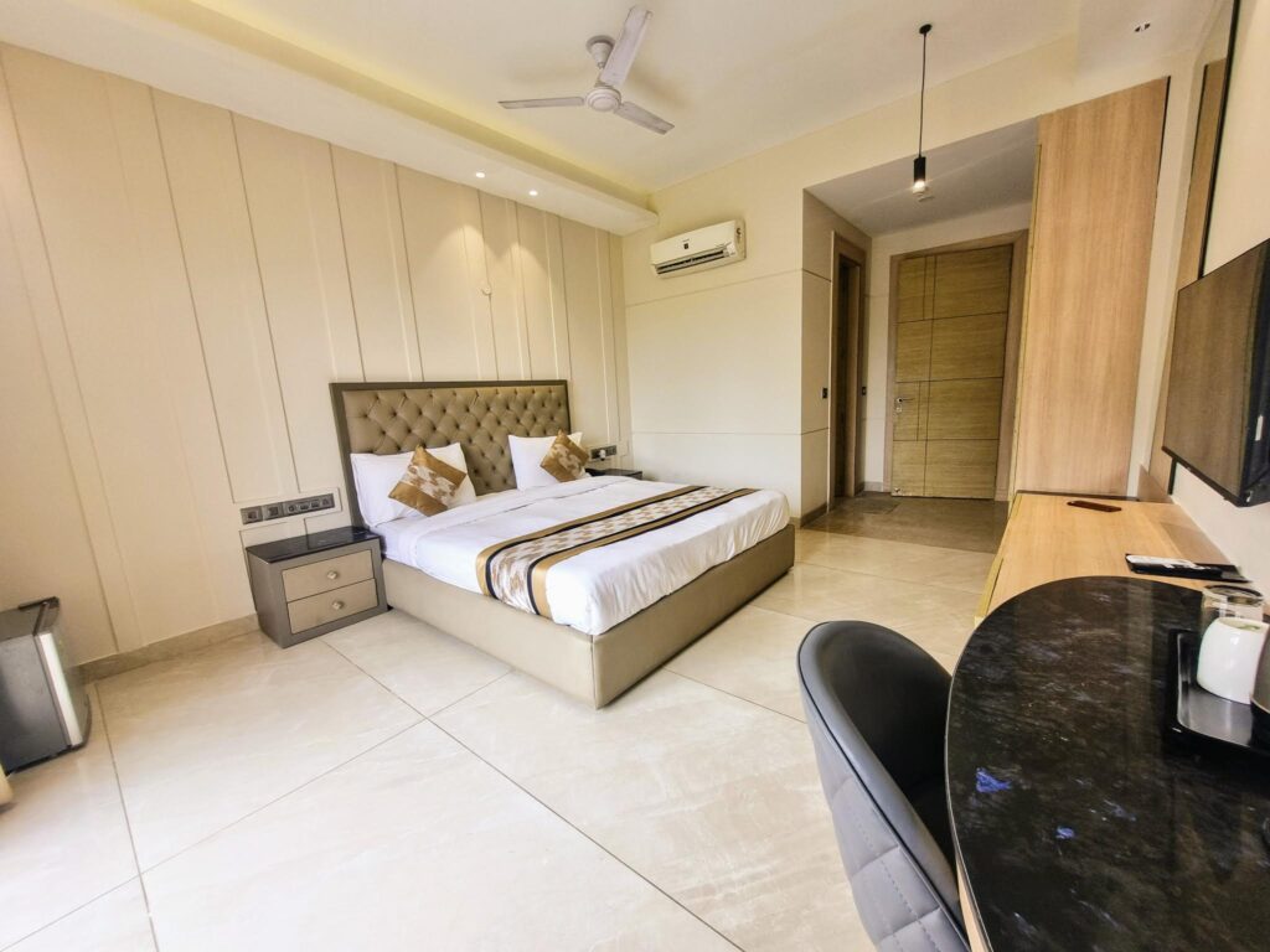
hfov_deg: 106.2
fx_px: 477
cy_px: 476
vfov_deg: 89.9
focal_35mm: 13
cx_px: 635
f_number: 2.2
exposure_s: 1/107
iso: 50
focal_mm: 1.74
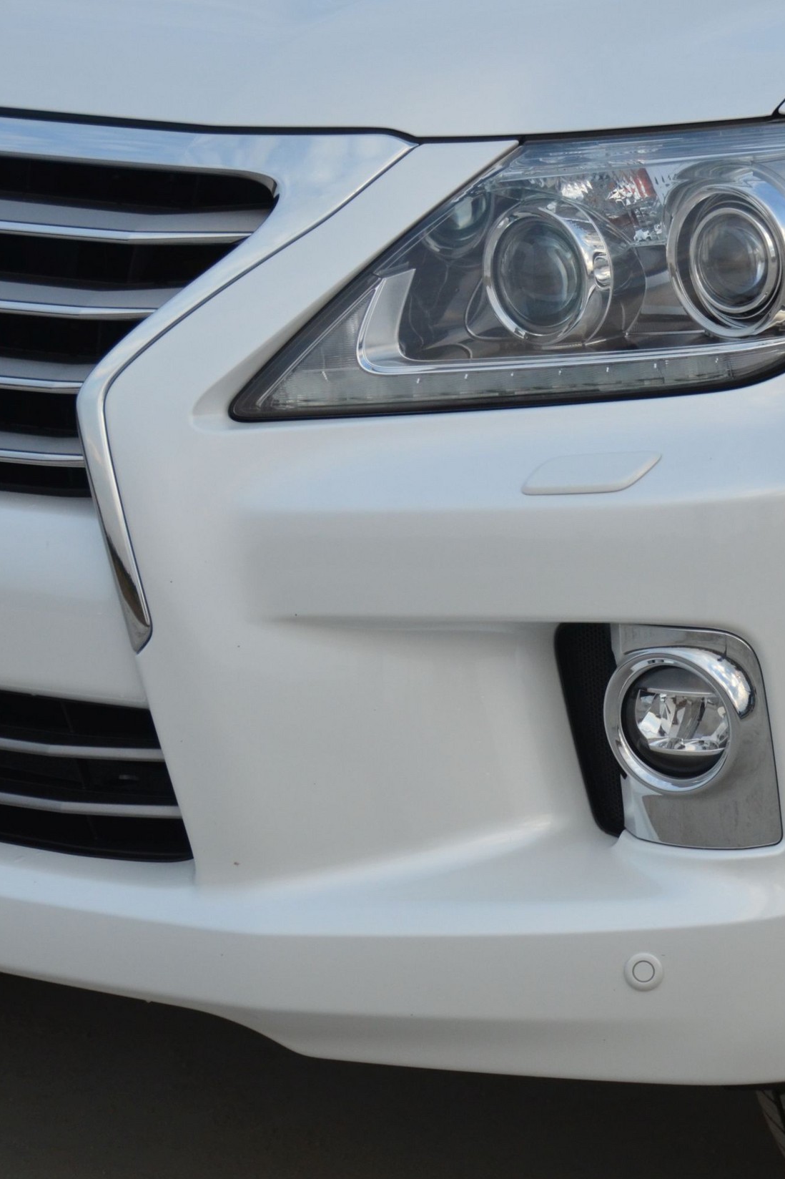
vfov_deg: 12.9
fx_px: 5202
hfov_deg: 8.6
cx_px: 686
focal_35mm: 159
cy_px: 592
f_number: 5
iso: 800
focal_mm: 70
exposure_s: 1/1000
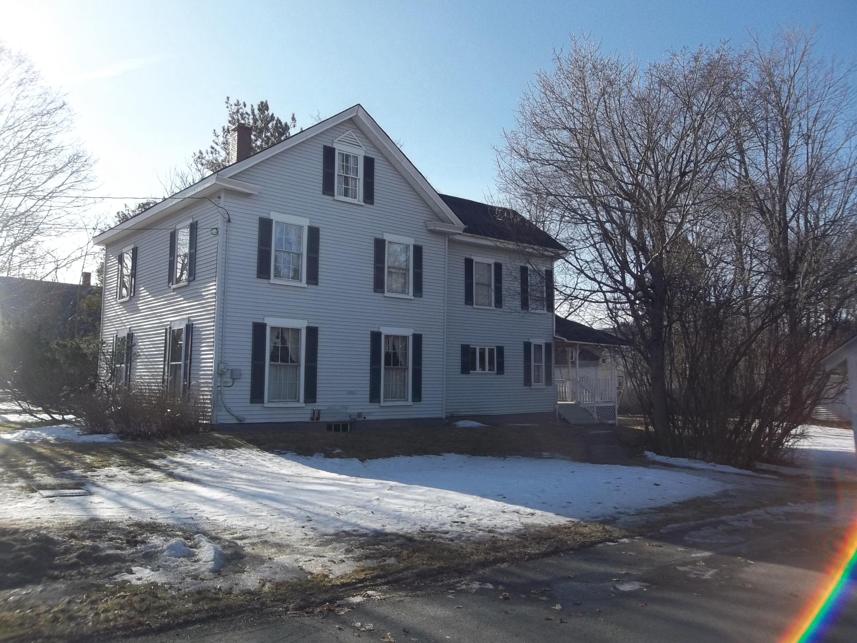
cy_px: 322
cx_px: 428
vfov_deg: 51.4
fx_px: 668
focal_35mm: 27
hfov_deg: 65.3
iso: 80
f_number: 8.9
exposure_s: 1/125
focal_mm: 4.9
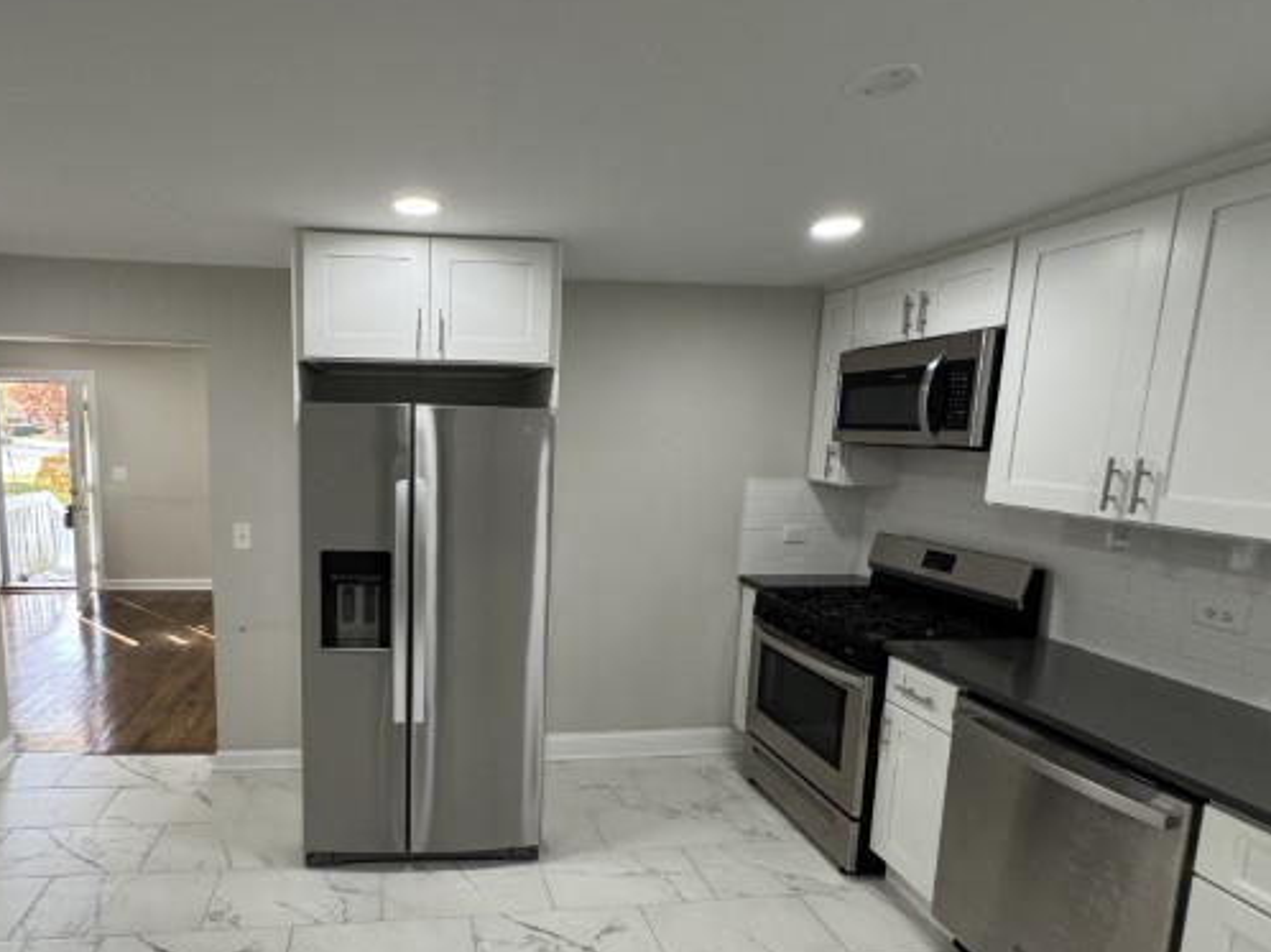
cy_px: 513
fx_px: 661
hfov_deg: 85.6
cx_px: 457
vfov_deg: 71.4
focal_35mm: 18
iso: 160
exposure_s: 1/120
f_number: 2.2
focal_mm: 2.22
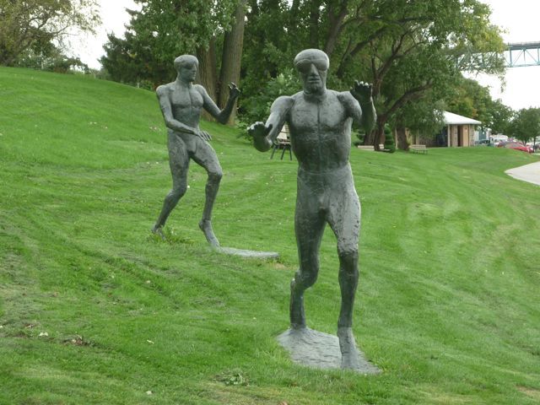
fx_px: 1810
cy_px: 202
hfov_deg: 17.0
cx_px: 270
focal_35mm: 116
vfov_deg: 12.8
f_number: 5.3
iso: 80
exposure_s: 1/100
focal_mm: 19.1
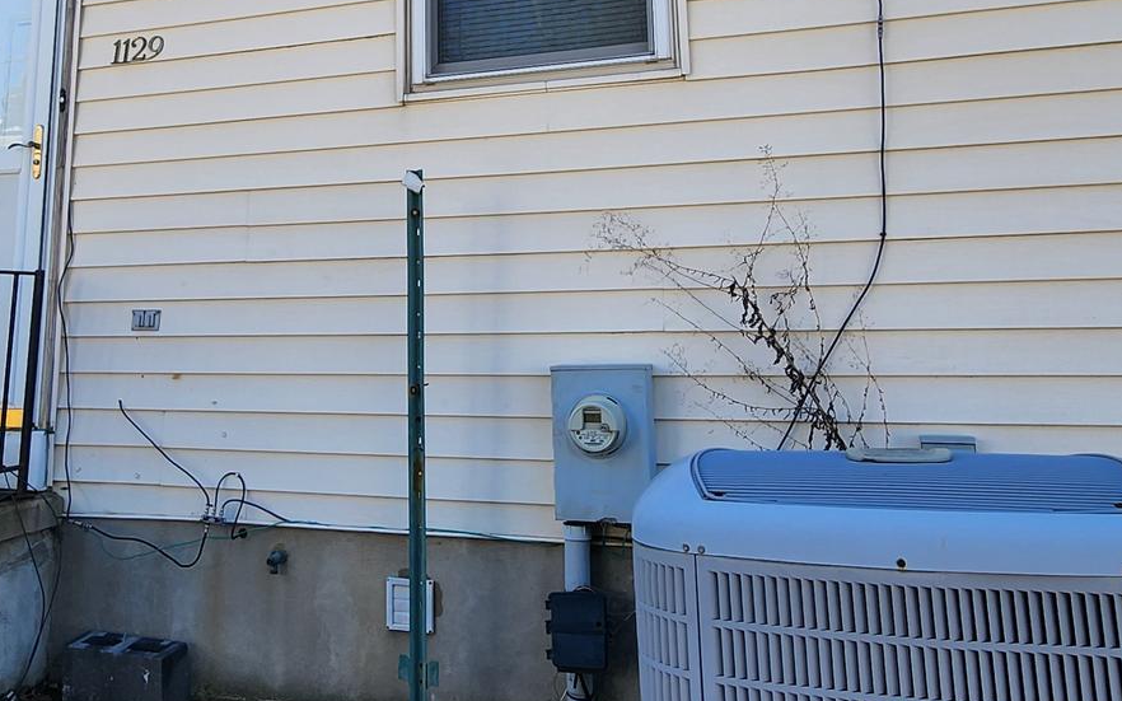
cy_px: 144
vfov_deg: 38.0
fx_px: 978
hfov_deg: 58.9
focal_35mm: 32
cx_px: 419
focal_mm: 2.2
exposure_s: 1/705
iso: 50
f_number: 2.2
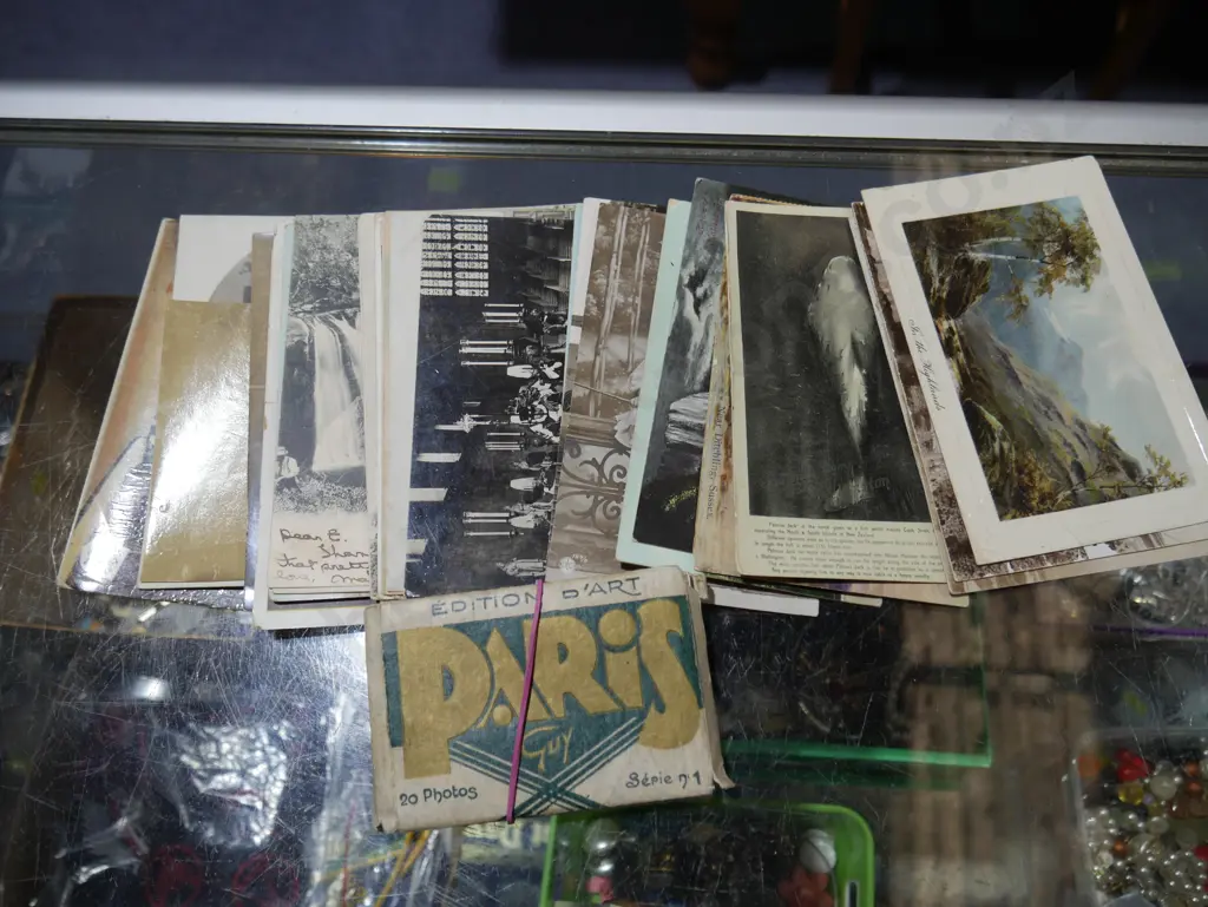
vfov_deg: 49.8
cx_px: 604
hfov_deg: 63.4
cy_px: 454
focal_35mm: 28
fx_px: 978
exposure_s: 1/125
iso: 200
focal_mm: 14
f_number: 3.5
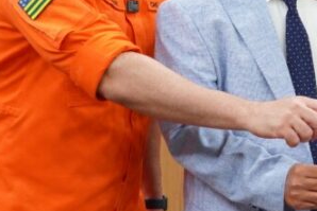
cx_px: 353
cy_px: 19
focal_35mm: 148
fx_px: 1304
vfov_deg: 9.2
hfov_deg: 13.6
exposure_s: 1/160
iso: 1000
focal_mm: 49
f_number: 5
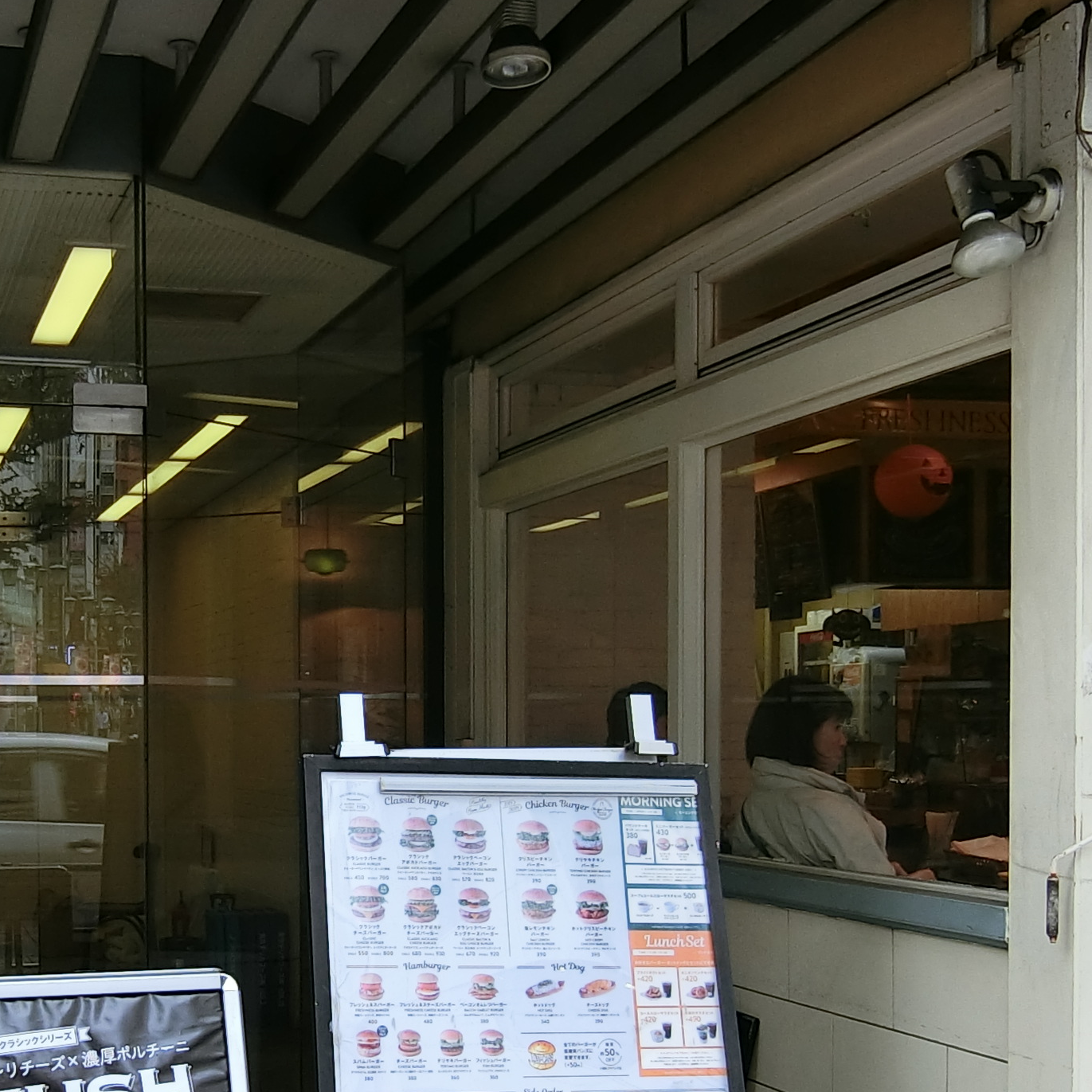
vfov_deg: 34.1
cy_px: 797
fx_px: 1749
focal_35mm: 49
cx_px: 251
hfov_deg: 33.8
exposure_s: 1/125
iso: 80
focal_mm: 4.06
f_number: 2.7
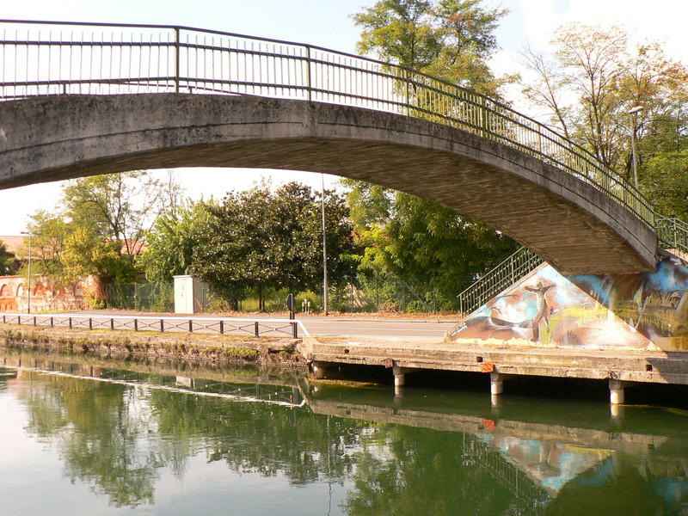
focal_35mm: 36
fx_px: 716
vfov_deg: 39.7
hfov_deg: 51.4
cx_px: 344
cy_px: 258
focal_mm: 6
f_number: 4
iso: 80
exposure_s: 1/320
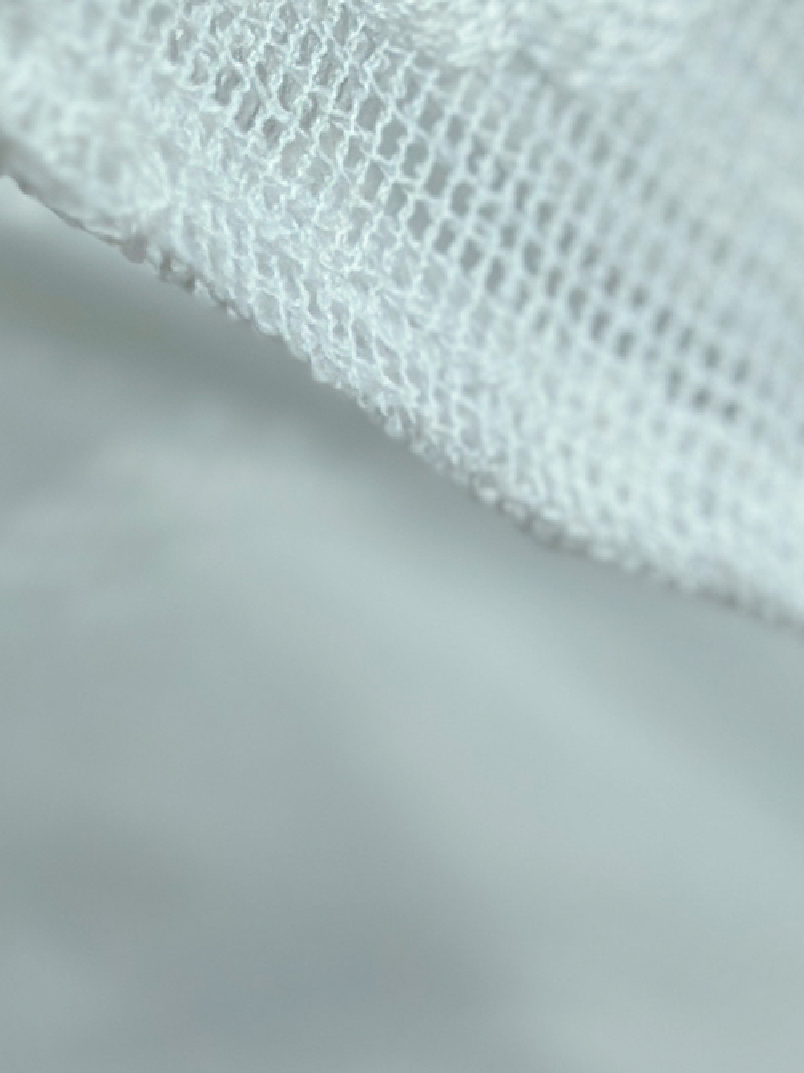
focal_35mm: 172
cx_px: -283
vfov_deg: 11.3
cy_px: 1158
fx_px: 5330
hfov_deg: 8.5
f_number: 1.78
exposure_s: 1/1157
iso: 80
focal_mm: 6.86
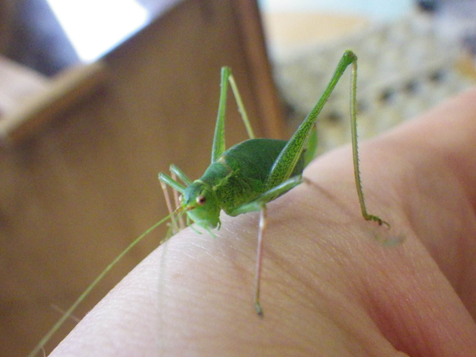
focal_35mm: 34
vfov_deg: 41.8
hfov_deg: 54.0
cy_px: 178
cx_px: 238
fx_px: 468
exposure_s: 1/50
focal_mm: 6.1
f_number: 3.8
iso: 1000
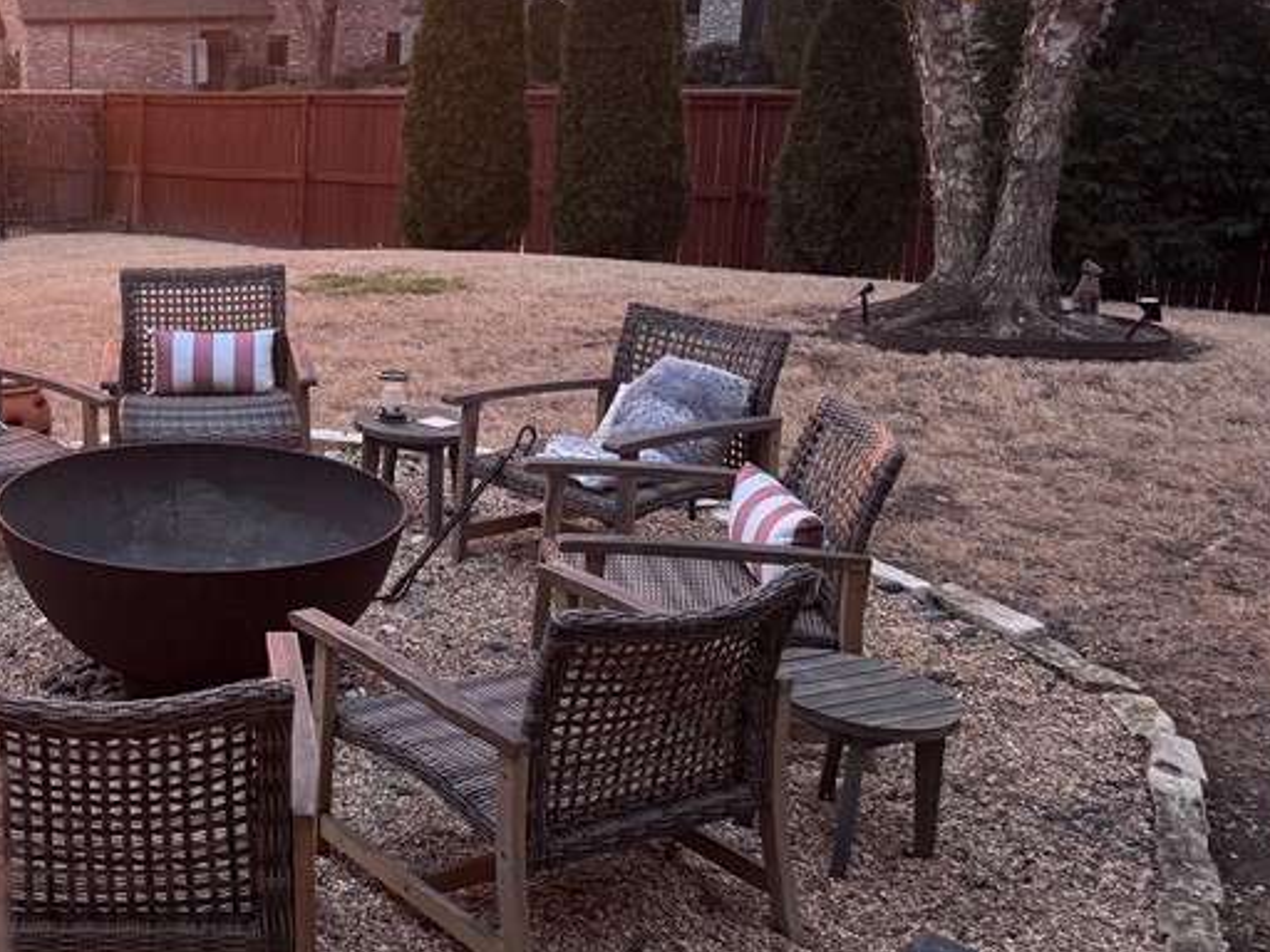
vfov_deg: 29.9
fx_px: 1761
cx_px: 27
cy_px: 263
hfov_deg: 36.1
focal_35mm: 48
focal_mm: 6.76
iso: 200
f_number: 1.78
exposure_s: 1/108
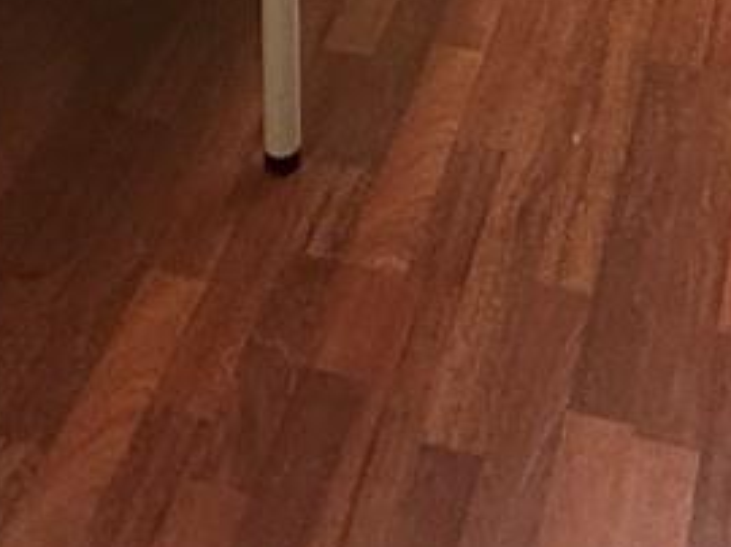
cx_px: 566
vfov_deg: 11.5
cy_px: -1040
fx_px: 1751
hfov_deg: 23.3
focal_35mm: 83
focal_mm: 2.22
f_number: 2.2
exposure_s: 1/120
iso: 320
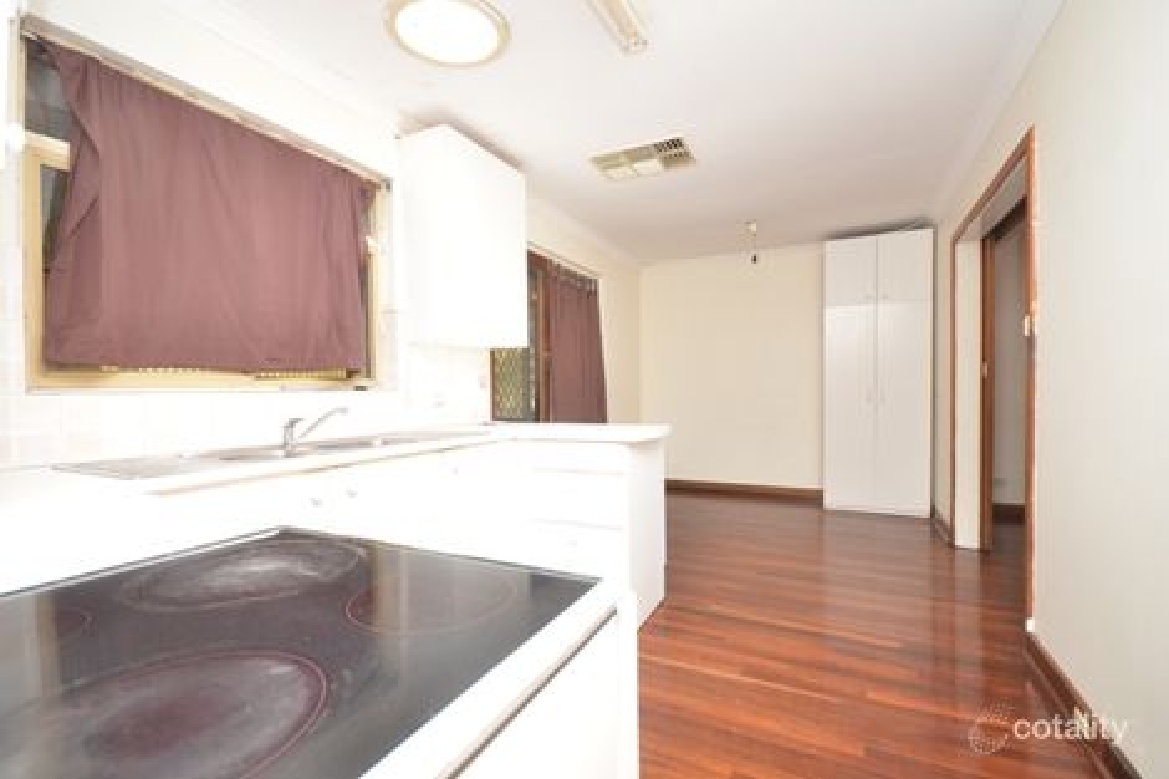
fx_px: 487
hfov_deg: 100.4
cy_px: 390
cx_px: 584
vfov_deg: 77.3
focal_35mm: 15
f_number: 4
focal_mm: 10
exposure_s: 1/60
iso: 800
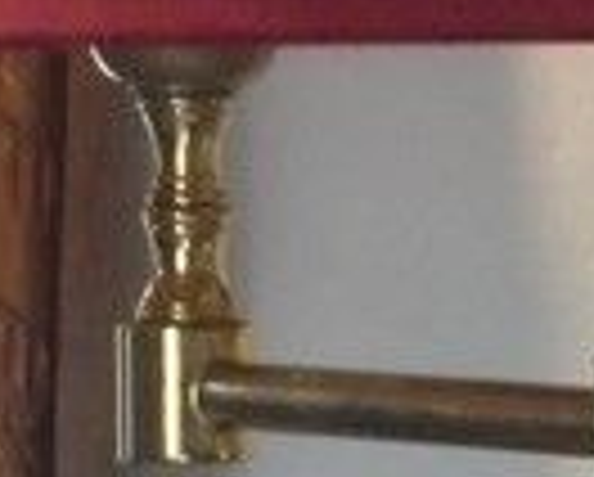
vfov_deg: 4.1
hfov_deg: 5.2
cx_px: 727
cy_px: 711
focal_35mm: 372
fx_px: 6549
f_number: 5.2
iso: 400
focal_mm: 10.1
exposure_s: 1/20
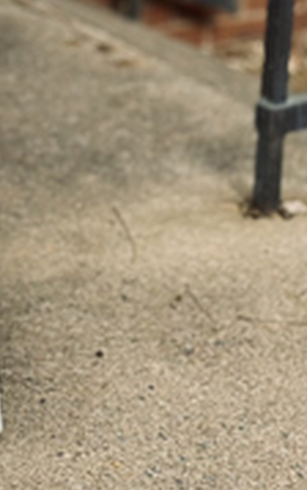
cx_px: -226
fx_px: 2595
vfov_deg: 10.7
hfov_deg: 6.6
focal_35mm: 194
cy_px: -63
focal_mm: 6.86
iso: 80
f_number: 1.78
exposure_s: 1/1376
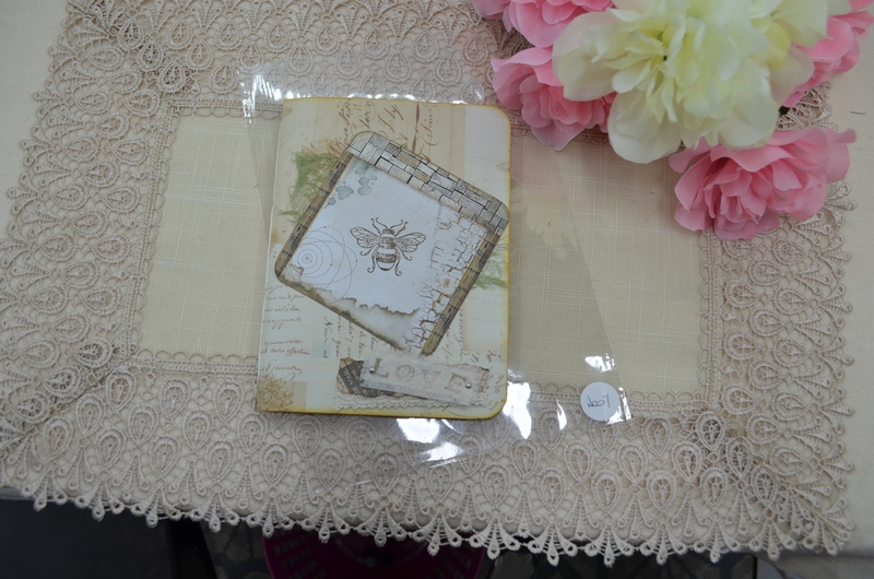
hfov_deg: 62.0
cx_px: 437
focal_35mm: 30
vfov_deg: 43.4
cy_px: 290
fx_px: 727
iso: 180
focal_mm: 20
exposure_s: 1/60
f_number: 5.6
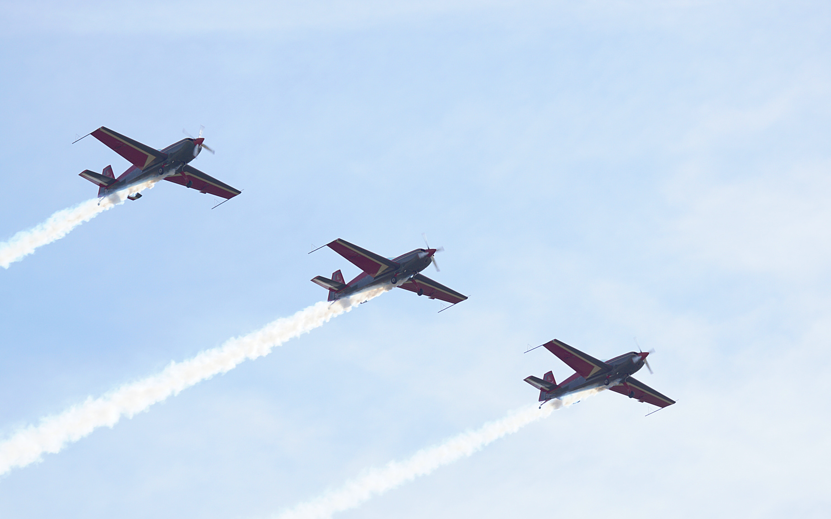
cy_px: 274
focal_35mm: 322
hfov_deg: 6.5
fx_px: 7293
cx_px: 416
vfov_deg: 4.1
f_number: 6.3
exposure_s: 1/1000
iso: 200
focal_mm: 210
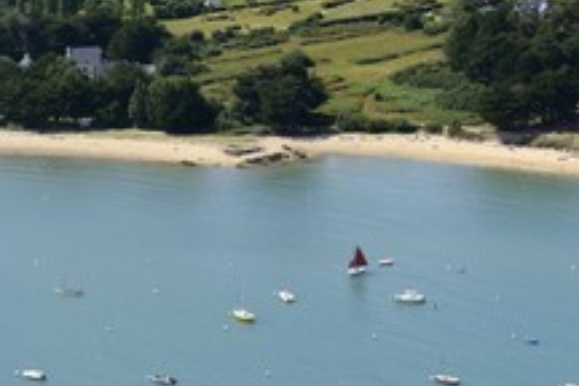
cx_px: 533
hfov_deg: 14.9
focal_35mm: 136
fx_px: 2187
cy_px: 48
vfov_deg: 10.0
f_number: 7.1
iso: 400
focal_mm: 70
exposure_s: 1/1000
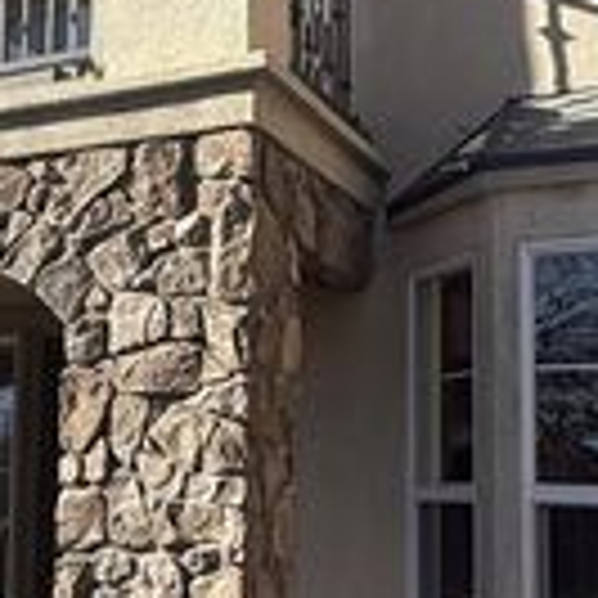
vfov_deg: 27.7
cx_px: 76
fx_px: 1212
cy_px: 353
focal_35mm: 62
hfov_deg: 26.9
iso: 50
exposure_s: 1/942
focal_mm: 2.22
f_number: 2.2
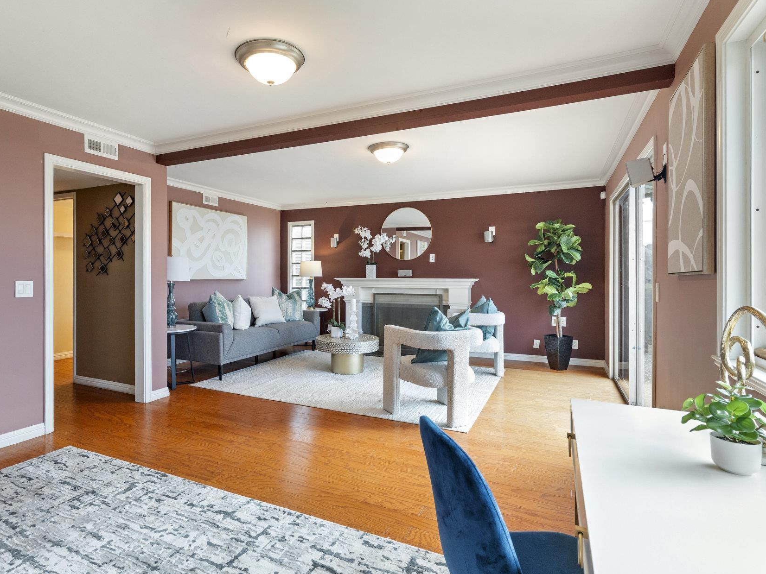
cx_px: 338
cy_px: 294
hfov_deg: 84.3
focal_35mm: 19
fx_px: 420
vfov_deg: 68.7
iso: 800
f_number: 8
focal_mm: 17
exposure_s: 1/5
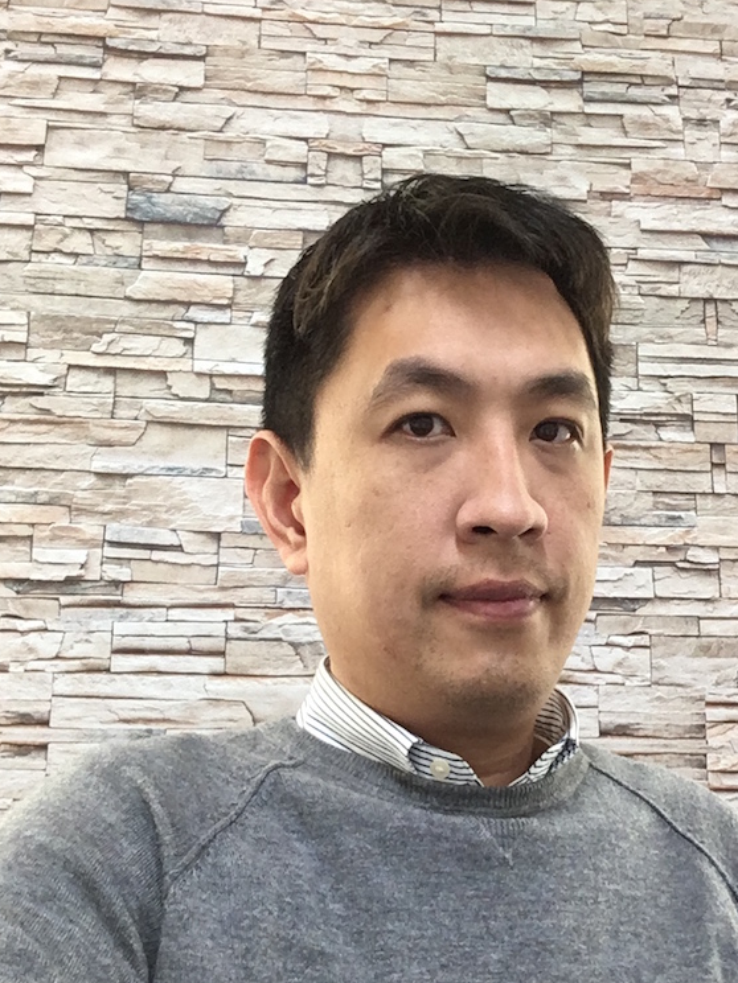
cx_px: 456
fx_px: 1137
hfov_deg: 35.8
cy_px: 617
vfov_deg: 46.4
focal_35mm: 40
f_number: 2.4
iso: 125
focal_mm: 2.15
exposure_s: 1/30
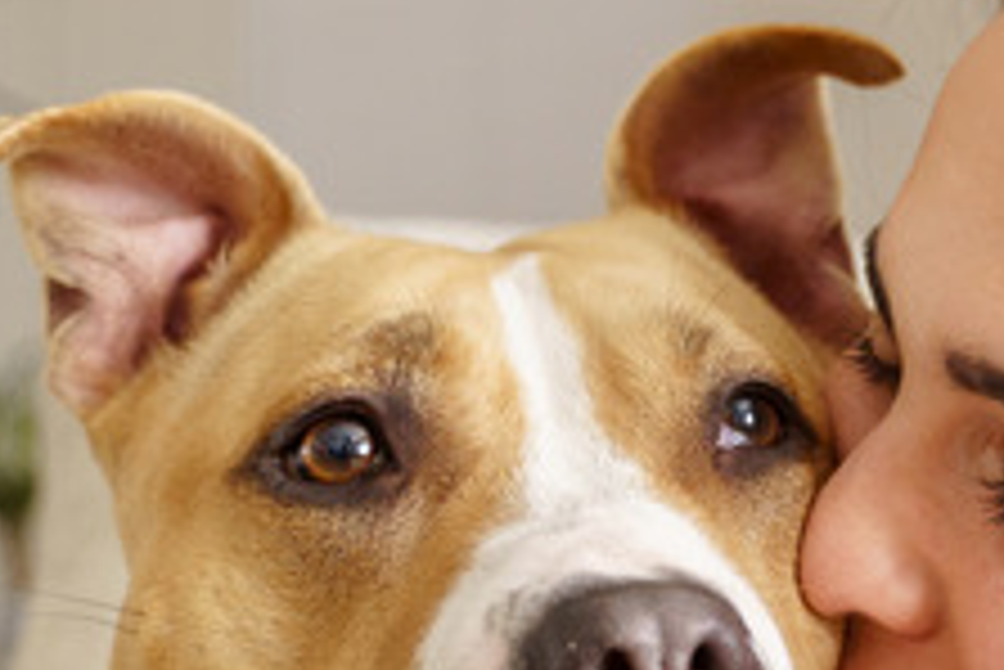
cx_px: 1049
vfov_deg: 13.9
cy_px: 594
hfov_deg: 20.0
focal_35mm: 98
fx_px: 2735
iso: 1600
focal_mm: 28
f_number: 3.5
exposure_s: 1/320
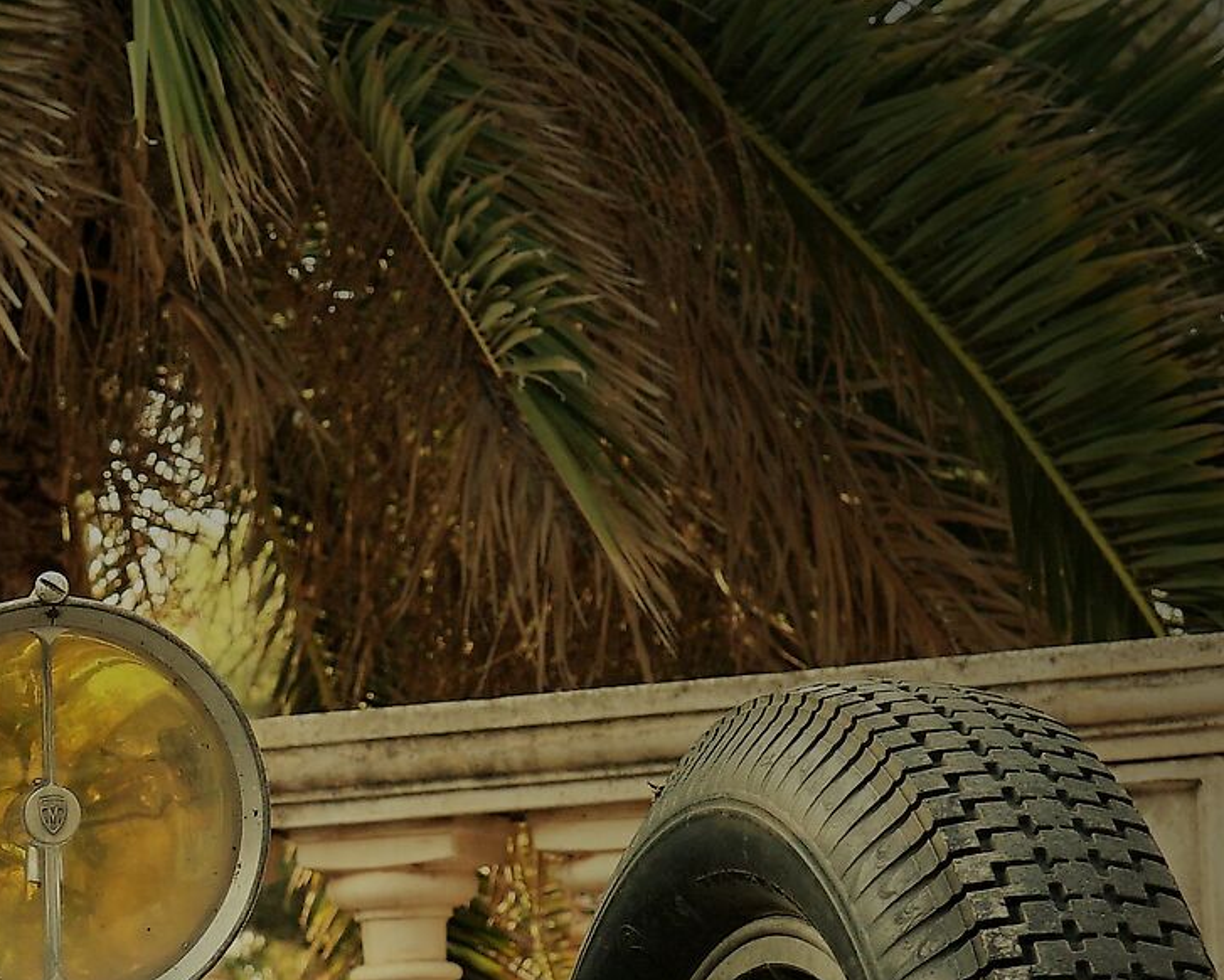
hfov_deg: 12.0
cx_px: -227
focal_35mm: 158
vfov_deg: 9.7
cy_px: 1103
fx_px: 5725
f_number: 6.3
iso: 125
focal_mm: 34
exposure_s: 1/160
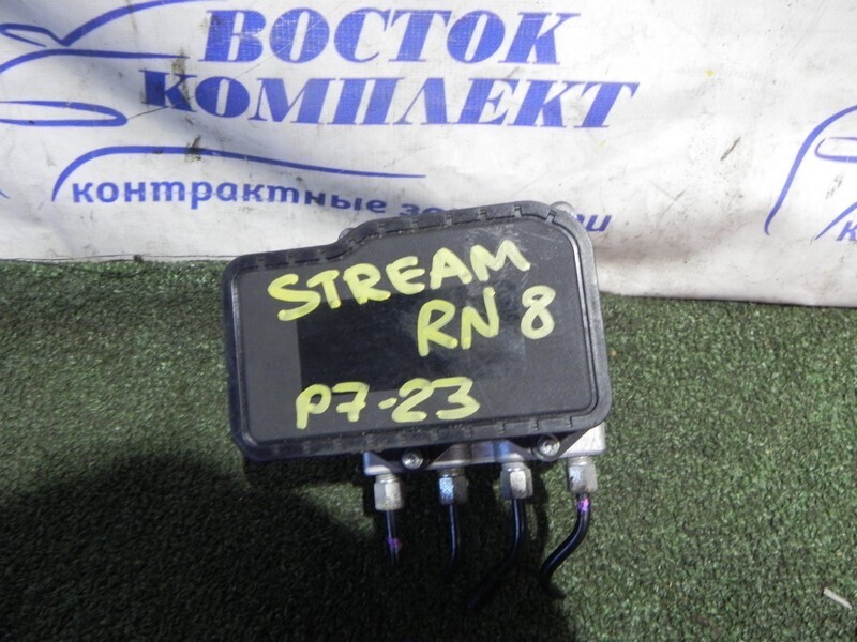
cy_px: 321
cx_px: 428
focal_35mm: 29
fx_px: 718
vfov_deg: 48.2
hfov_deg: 61.7
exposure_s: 1/6.2
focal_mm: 5.2
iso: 400
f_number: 2.8
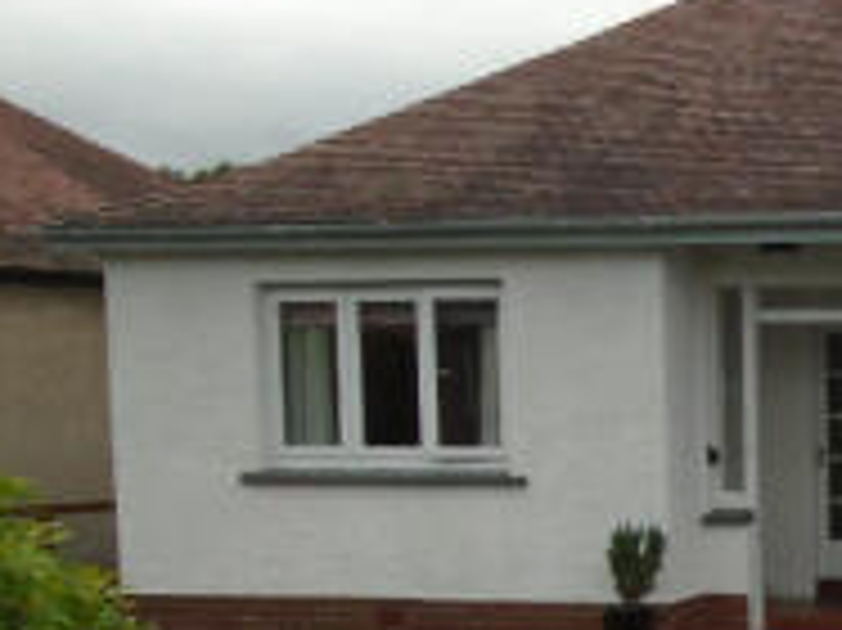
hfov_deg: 21.1
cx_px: 1195
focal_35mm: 81
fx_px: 1969
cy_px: 596
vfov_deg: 17.8
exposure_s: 1/800
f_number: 3.2
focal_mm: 4.6
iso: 100
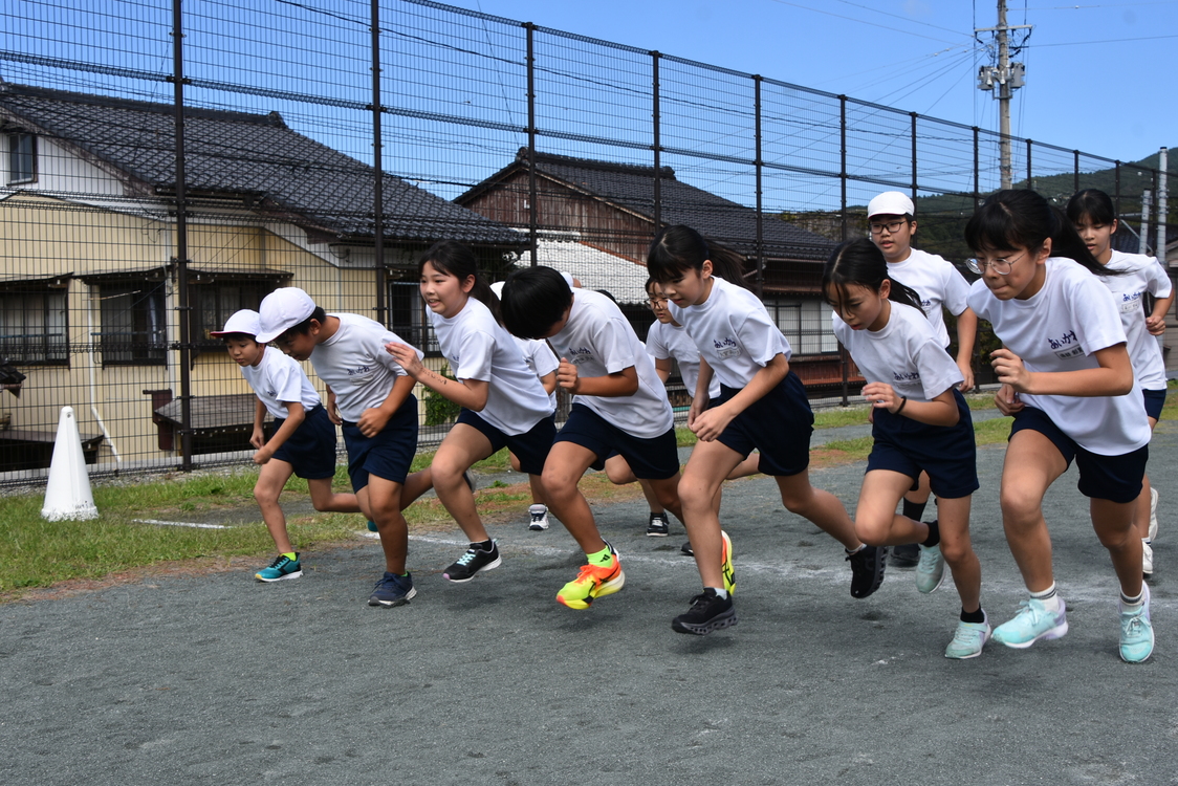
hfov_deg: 46.4
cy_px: 393
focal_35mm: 42
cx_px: 589
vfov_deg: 31.9
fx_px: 1375
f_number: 8
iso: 200
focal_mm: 28
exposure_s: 1/500
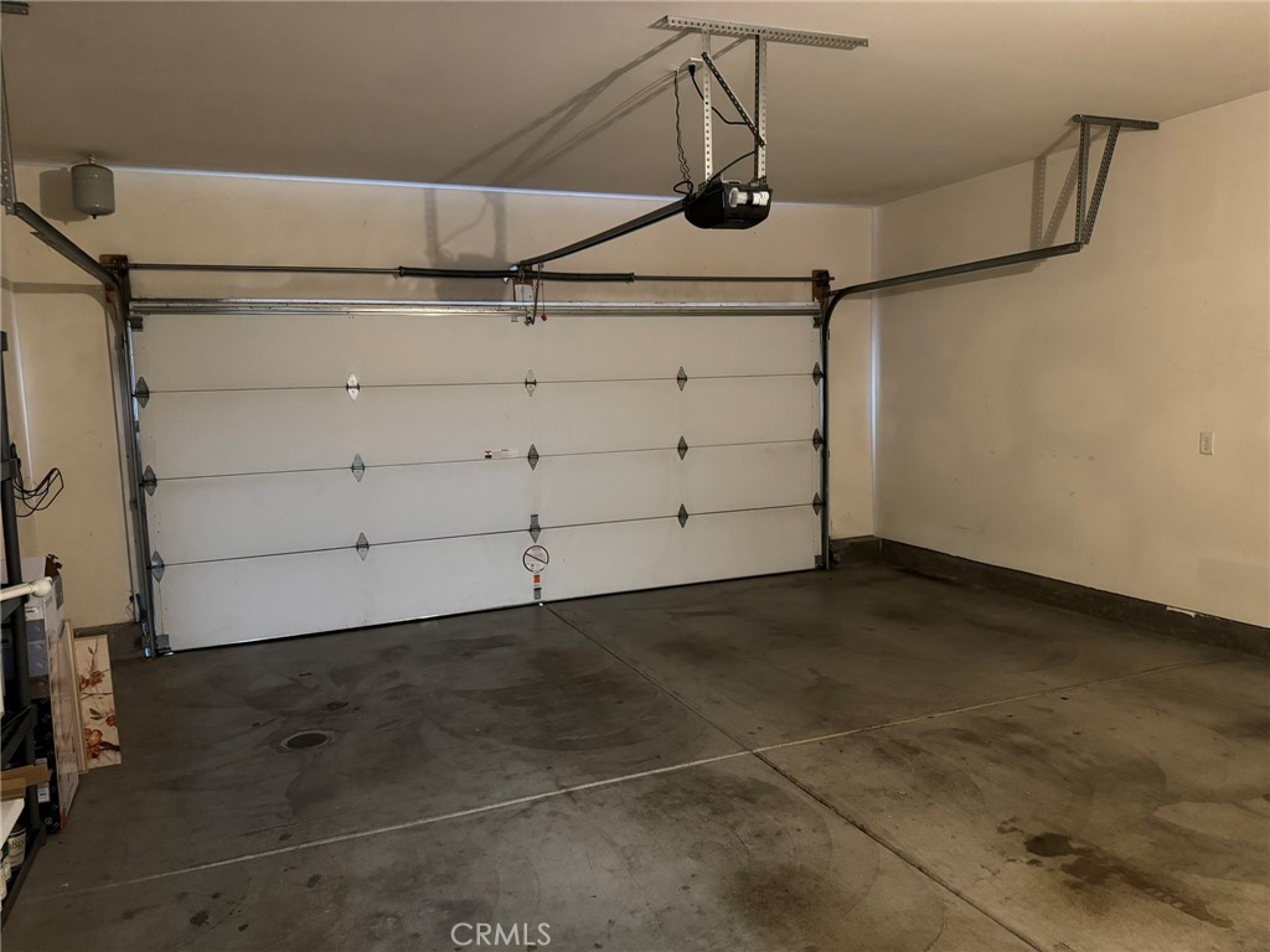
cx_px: 635
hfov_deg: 71.6
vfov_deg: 56.8
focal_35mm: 24
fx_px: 881
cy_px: 476
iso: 1000
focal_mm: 6.76
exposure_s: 1/30
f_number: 1.78
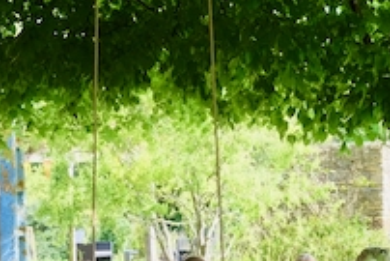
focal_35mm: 136
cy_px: 306
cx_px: 209
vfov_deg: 10.0
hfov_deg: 15.1
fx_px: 1474
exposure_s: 1/140
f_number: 4.5
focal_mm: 28.9
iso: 400
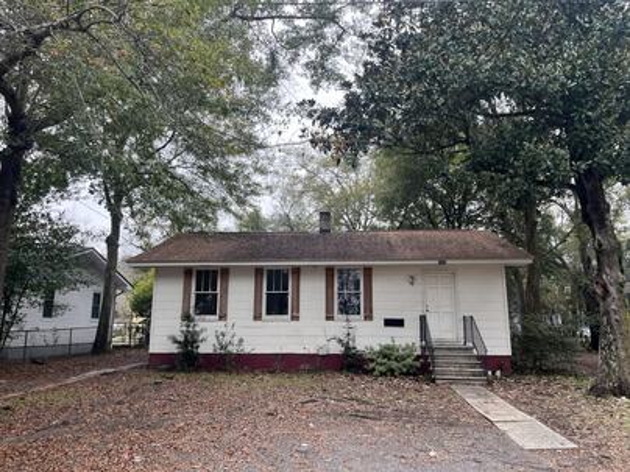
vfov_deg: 53.1
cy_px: 236
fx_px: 473
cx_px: 315
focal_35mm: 26
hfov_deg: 67.3
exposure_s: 1/232
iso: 50
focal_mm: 5.1
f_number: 1.6
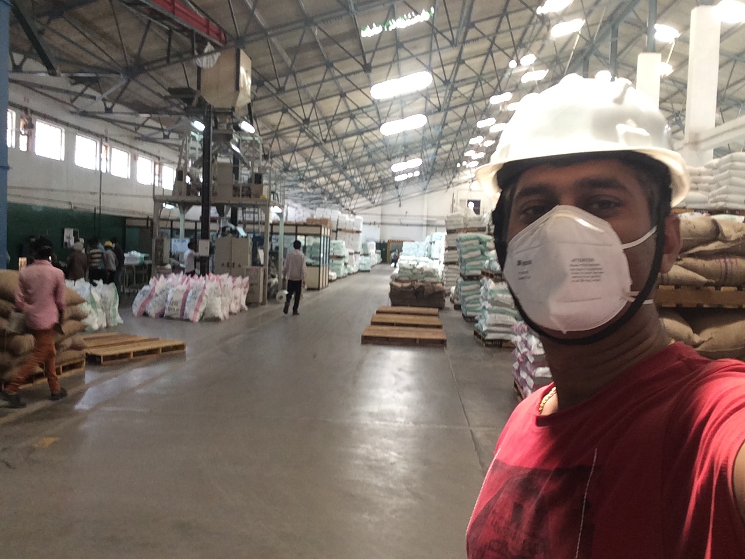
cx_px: 372
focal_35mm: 31
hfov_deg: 58.4
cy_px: 280
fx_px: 667
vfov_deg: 45.4
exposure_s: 1/30
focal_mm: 2.15
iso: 80
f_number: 2.4
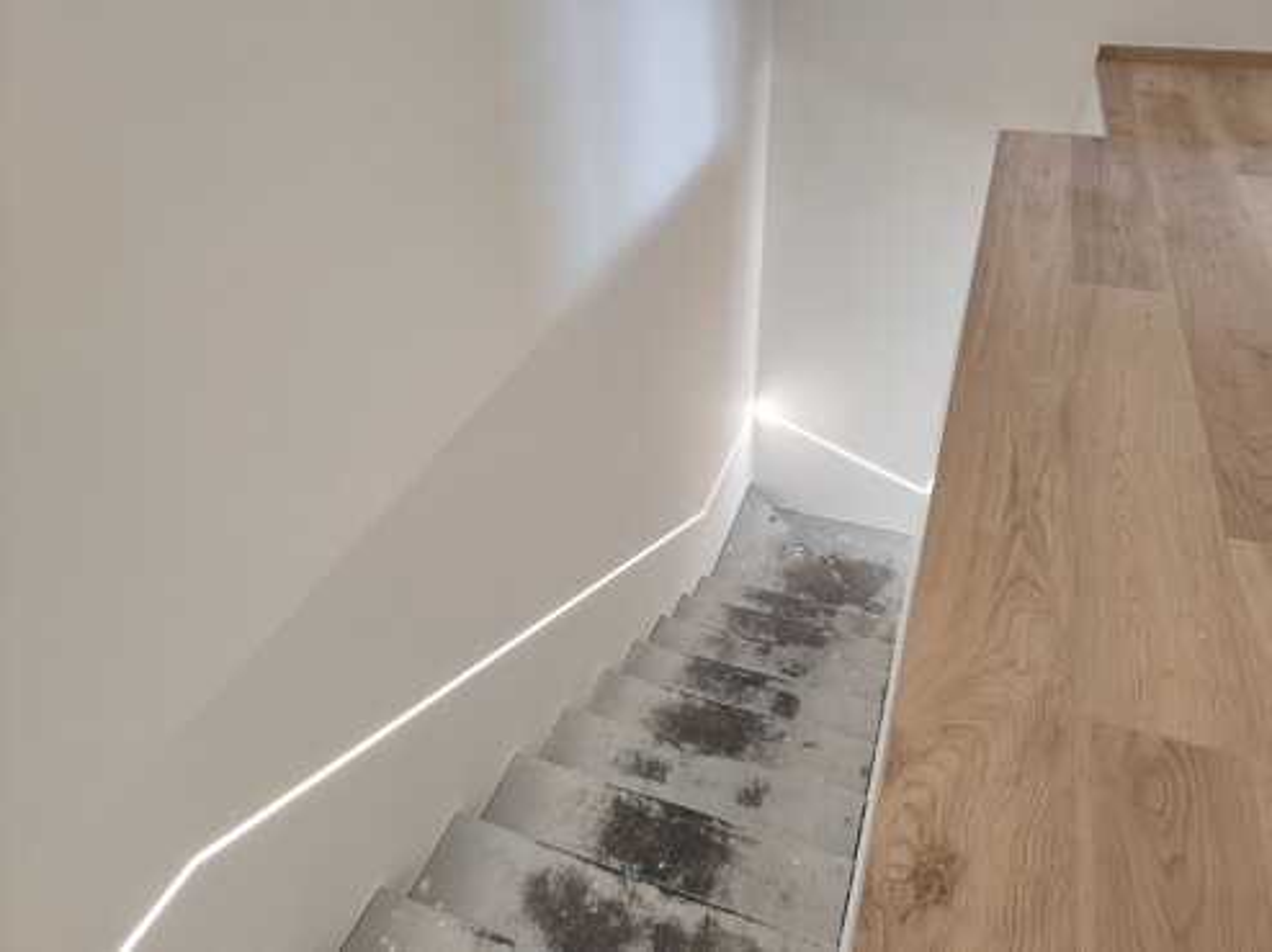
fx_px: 845
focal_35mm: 23
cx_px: 636
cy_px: 476
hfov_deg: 74.0
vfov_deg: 58.8
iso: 640
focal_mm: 6.14
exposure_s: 1/100
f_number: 1.65
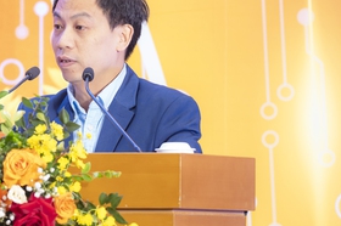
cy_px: 37
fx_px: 4456
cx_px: -28
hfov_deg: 4.4
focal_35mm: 471
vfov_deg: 2.9
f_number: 4
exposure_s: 1/160
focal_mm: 178
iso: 1250
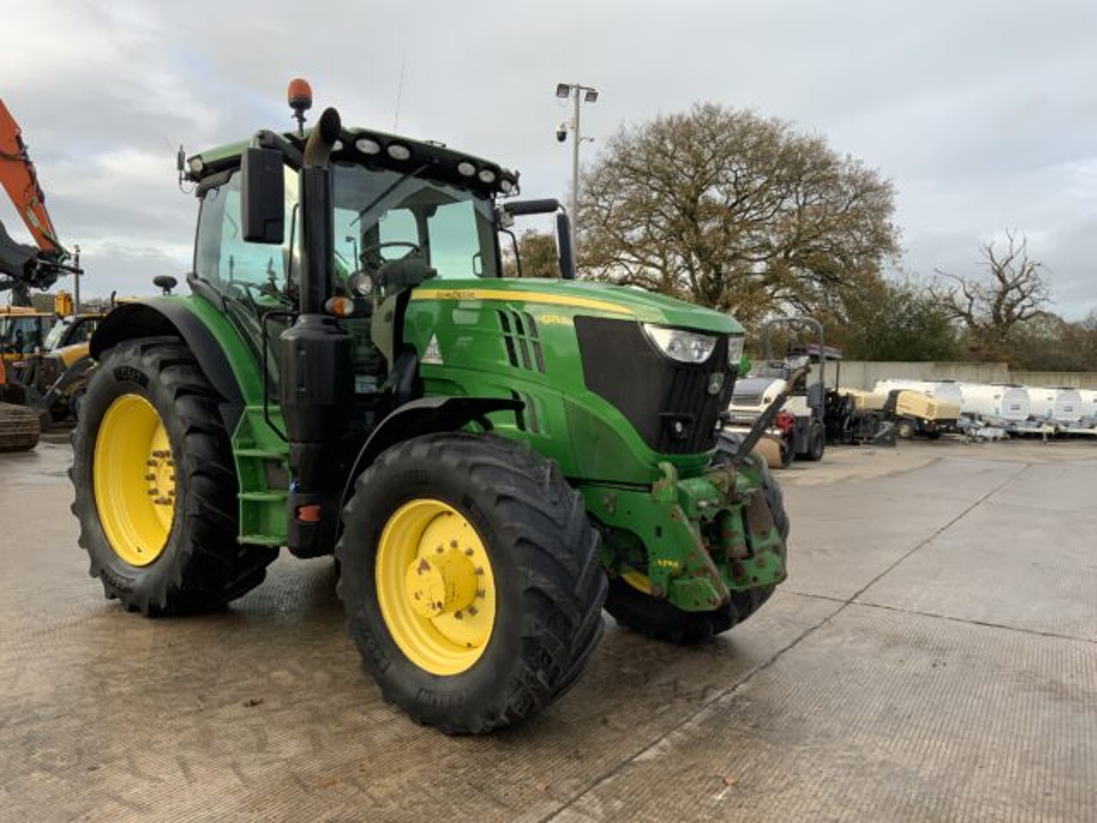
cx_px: 548
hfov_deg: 61.7
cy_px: 412
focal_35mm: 29
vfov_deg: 48.2
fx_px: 919
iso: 16
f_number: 1.8
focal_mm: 3
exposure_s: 1/324
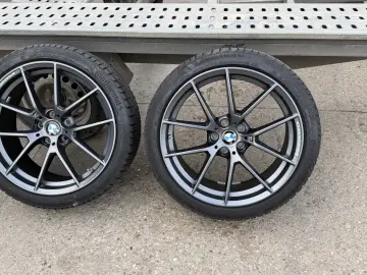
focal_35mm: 35
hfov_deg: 52.6
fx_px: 371
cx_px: 184
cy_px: 138
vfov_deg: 40.7
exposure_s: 1/532
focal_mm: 6.76
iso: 80
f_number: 1.78
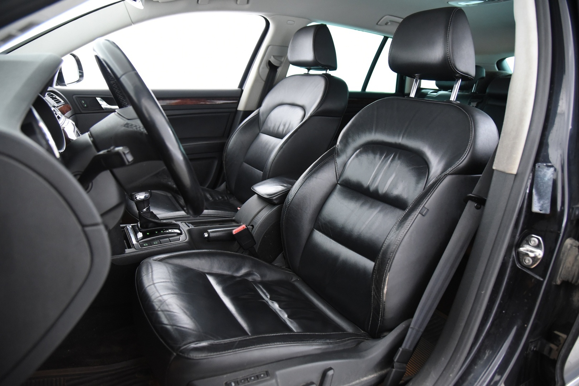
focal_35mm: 24
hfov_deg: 73.7
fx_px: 386
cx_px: 290
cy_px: 193
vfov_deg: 53.2
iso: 4000
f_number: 4
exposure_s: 1/20
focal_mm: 24
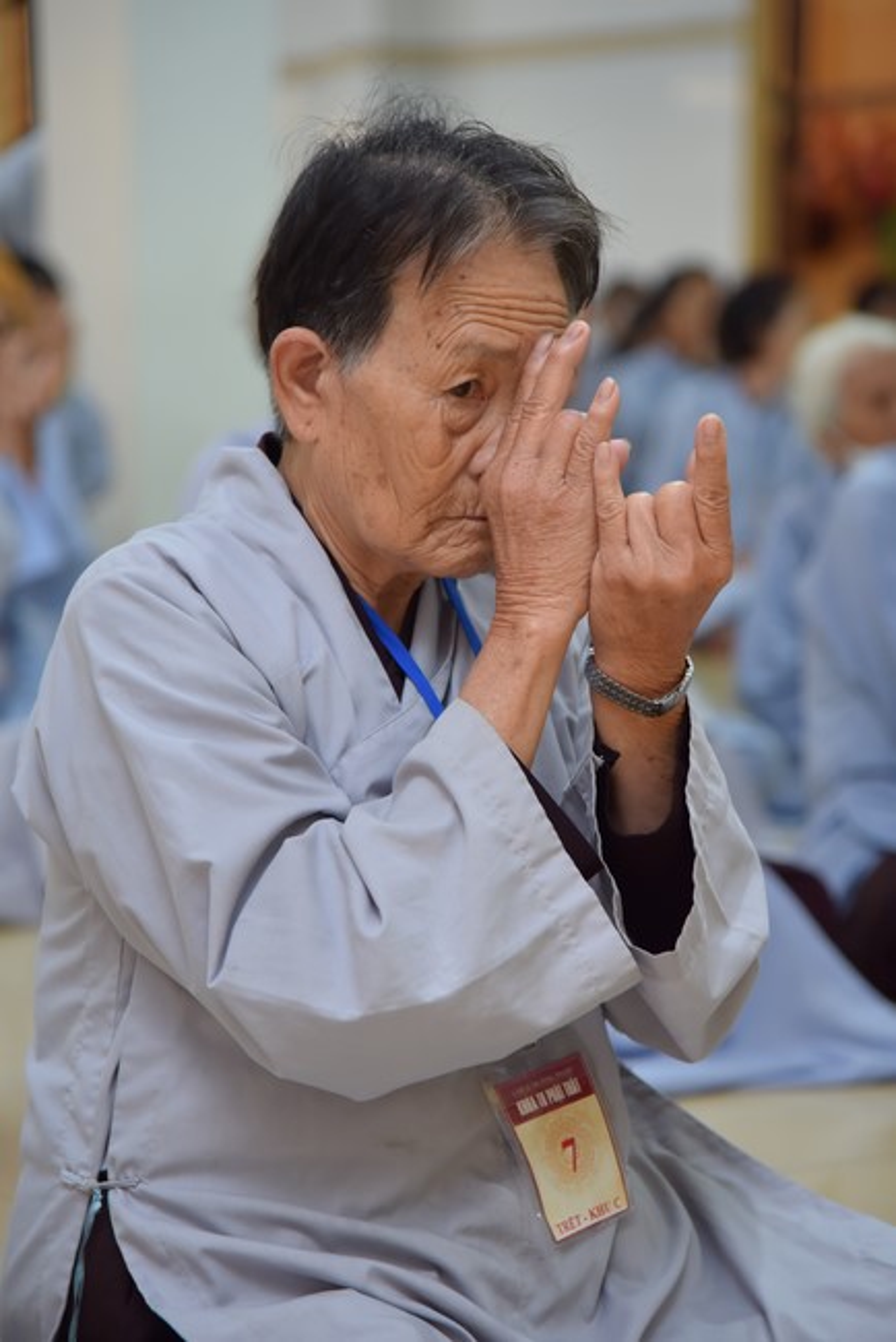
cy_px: 671
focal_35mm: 120
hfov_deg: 11.4
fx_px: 4475
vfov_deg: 17.1
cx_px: 448
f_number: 4.5
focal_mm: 120
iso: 800
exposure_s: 1/60
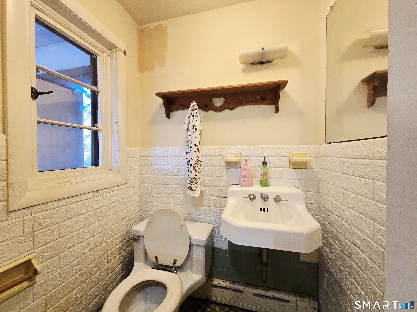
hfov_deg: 106.2
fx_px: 157
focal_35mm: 13
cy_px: 156
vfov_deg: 89.9
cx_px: 208
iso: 320
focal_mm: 2.2
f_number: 2.2
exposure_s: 1/60.2
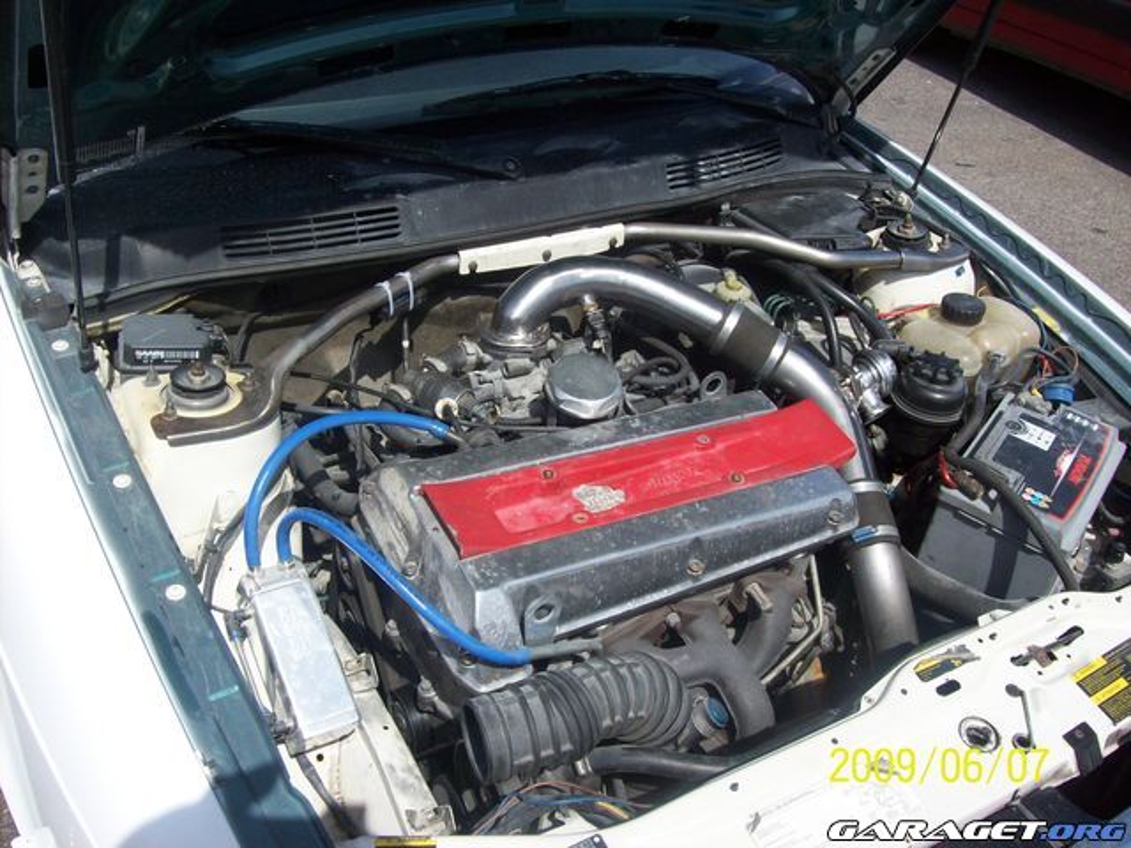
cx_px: 566
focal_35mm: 36
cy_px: 424
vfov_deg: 39.7
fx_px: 1176
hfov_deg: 51.4
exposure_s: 1/593
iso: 80
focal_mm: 6
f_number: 4.8
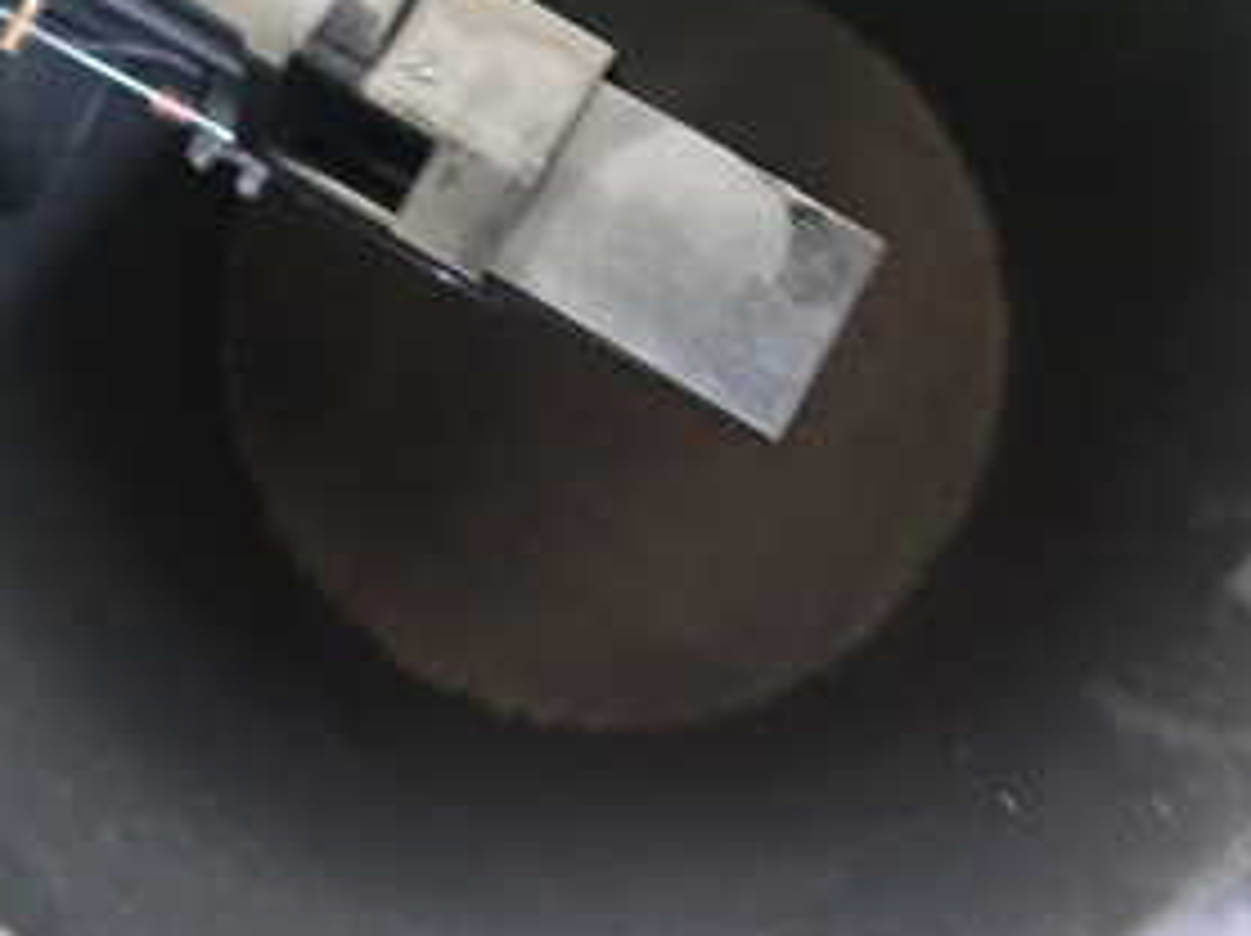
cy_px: 126
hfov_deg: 35.6
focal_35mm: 54
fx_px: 1950
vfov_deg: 26.3
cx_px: 666
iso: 800
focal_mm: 4.5
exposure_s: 1/15
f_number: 2
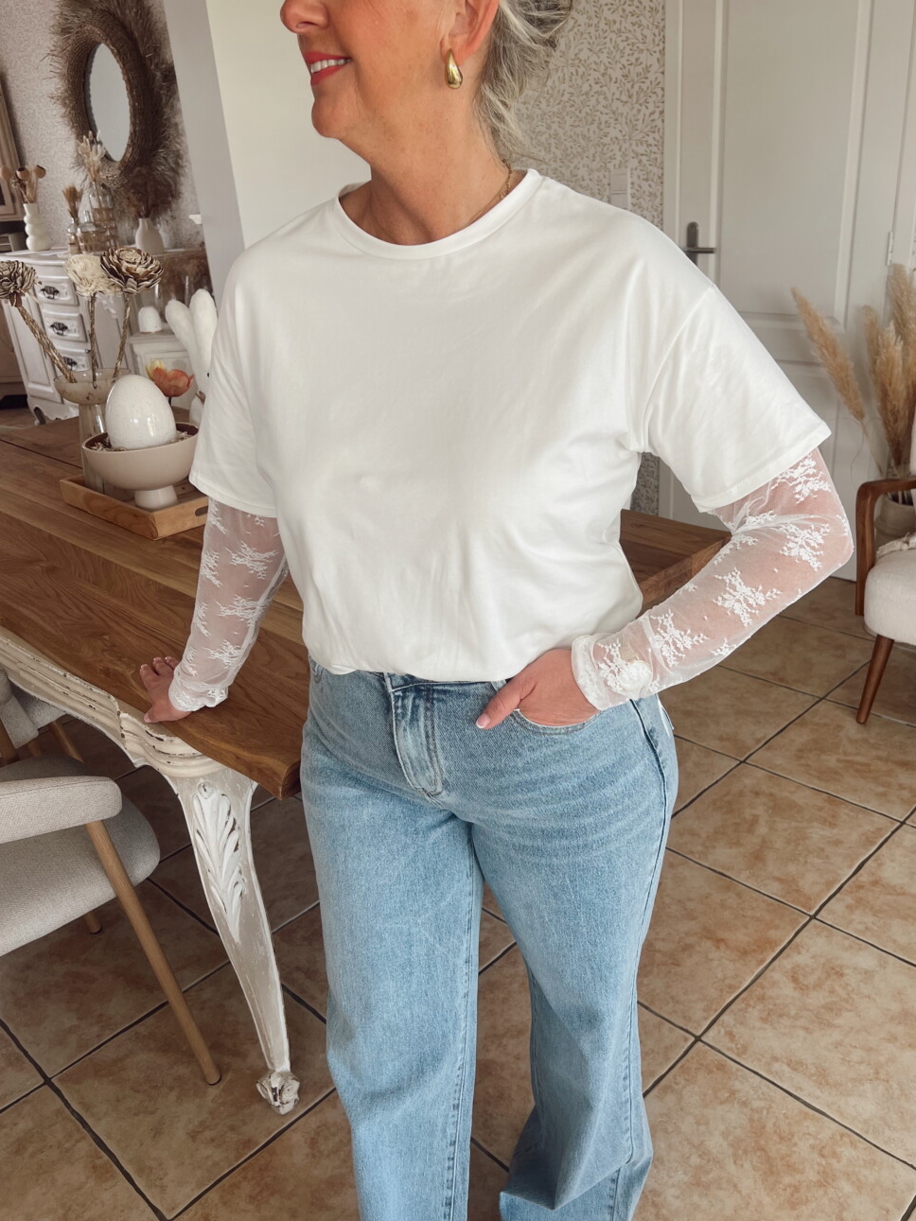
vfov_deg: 61.6
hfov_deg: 48.2
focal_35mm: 29
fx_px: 1023
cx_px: 489
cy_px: 649
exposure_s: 1/121
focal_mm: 5.7
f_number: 1.5
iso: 80
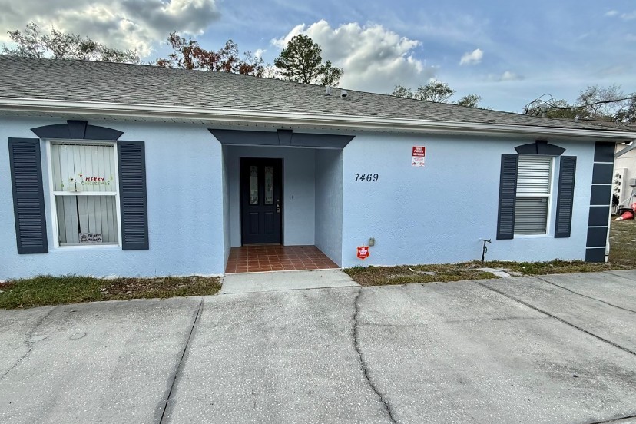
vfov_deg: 67.4
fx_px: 318
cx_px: 313
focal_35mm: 18
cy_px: 221
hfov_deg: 90.0
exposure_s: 1/734
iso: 50
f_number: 2.2
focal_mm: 2.22
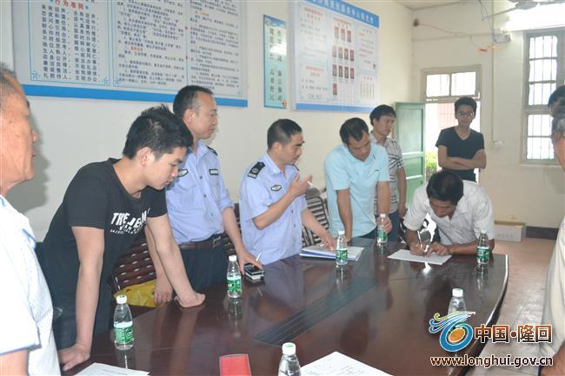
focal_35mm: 30
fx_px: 471
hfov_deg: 61.9
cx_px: 282
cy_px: 188
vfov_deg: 43.6
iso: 3200
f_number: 3.8
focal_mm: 20
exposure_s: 1/60
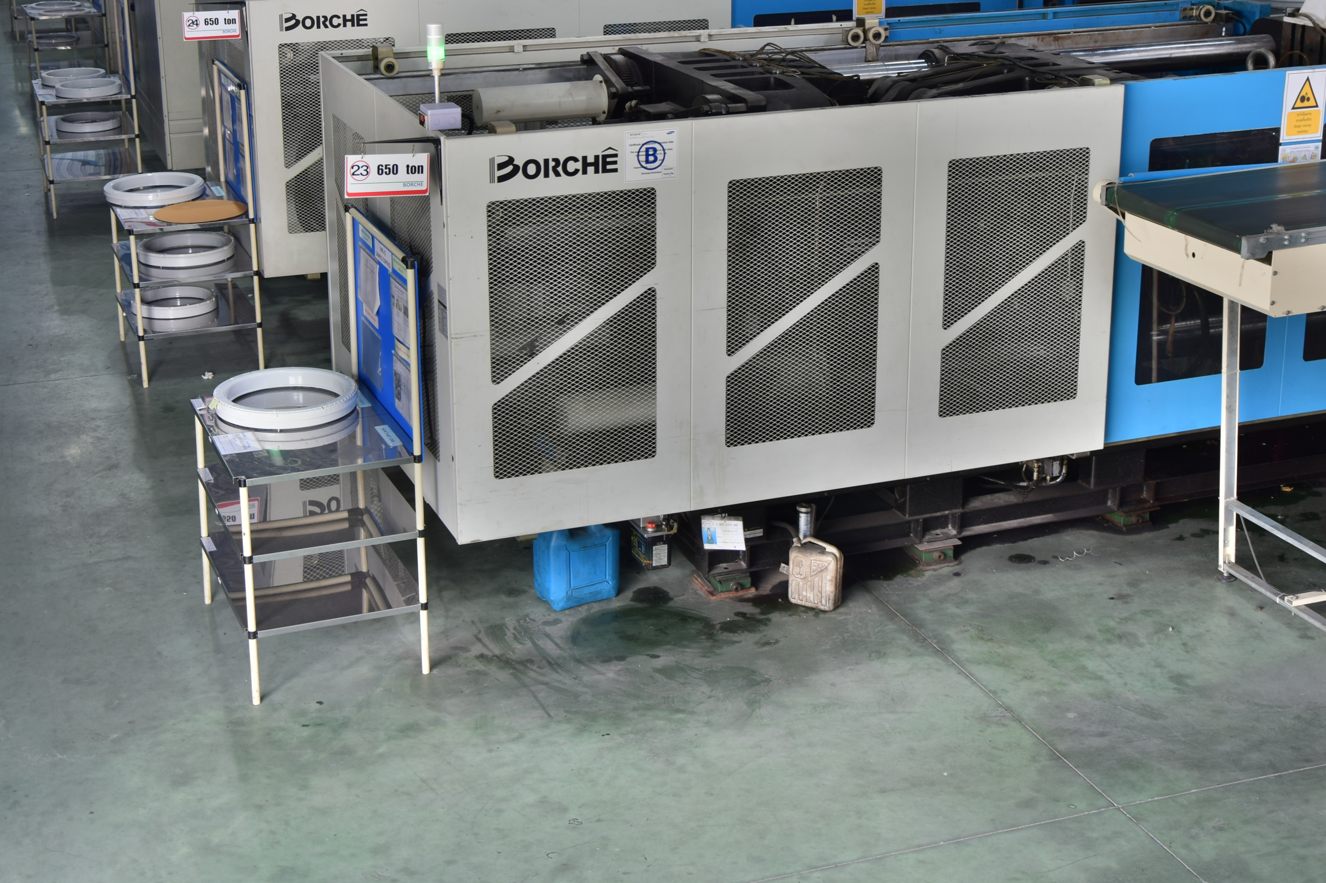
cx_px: 605
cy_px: 307
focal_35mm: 54
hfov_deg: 37.0
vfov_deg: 25.1
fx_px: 1978
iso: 100
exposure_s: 1/50
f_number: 4.5
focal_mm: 25
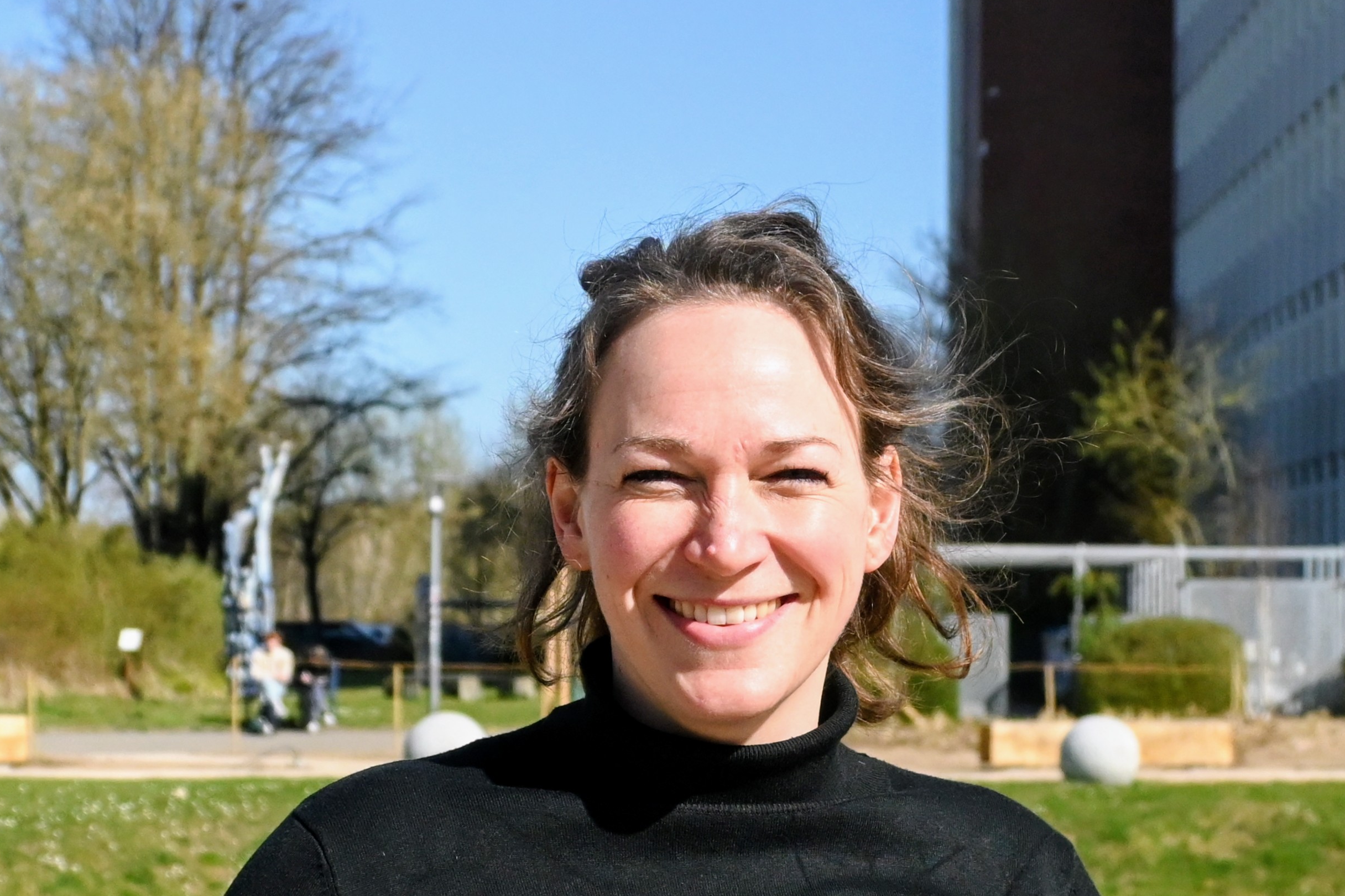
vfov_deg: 15.7
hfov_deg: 23.4
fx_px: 3250
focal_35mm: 87
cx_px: 654
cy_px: 560
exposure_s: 1/4000
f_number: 5
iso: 1250
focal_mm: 26
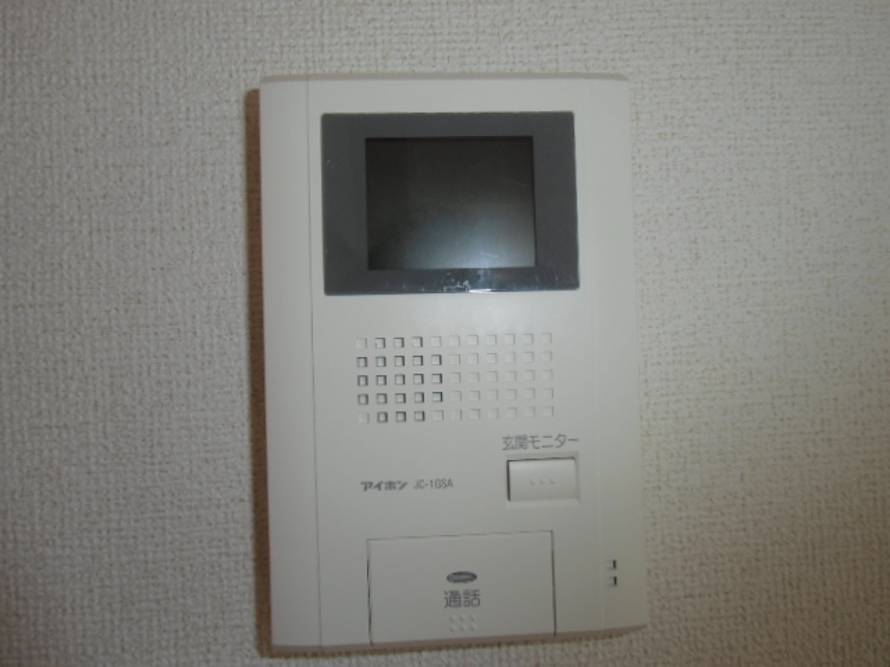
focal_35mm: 24
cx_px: 445
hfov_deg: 71.6
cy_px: 334
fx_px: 617
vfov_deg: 56.8
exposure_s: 1/60
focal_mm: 4.24
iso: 64
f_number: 3
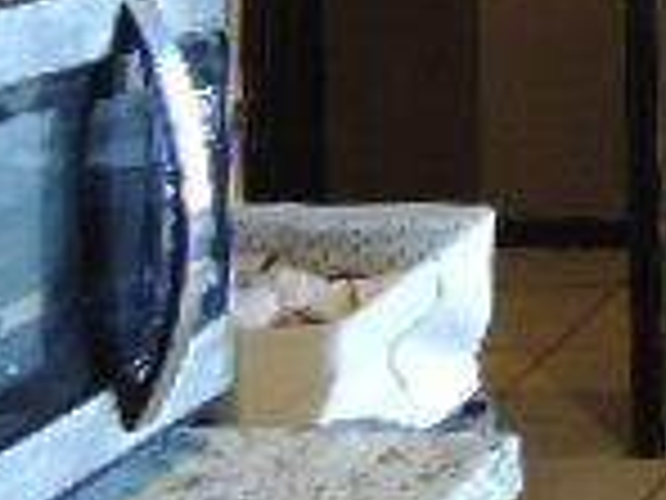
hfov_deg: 14.4
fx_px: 2328
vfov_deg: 11.6
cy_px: -315
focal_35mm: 121
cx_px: 1174
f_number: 3.1
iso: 400
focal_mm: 4.9
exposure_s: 1/15
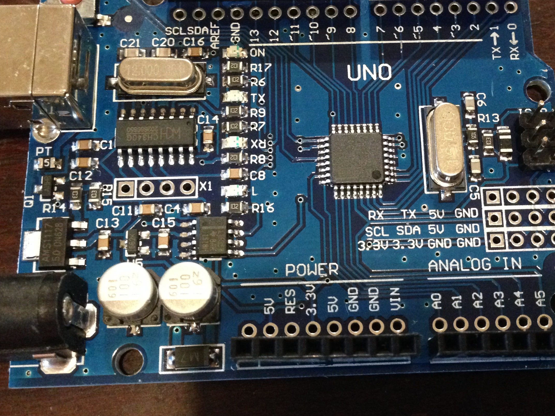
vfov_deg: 29.1
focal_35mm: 50
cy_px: 185
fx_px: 802
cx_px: 343
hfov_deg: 38.0
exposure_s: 1/15
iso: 500
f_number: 2.4
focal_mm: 4.12
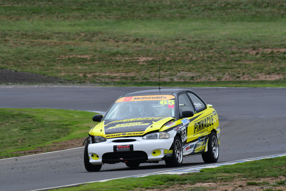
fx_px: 5960
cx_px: 143
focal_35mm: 750
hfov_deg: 2.7
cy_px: 96
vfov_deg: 1.8
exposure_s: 1/640
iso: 640
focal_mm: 500
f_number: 13
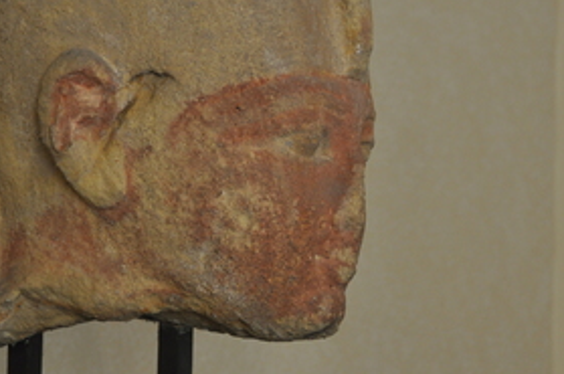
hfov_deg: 14.5
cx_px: 321
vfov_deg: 9.6
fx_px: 2221
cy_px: 170
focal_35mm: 142
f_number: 4.8
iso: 800
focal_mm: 60
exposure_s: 1/25
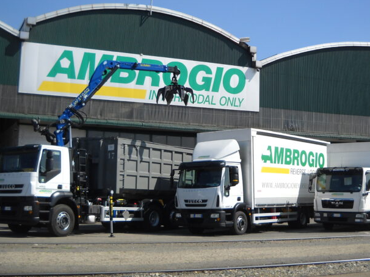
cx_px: 212
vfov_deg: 27.9
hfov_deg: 36.8
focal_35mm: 52
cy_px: 110
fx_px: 556
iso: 64
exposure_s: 1/309
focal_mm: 6.72
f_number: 5.5
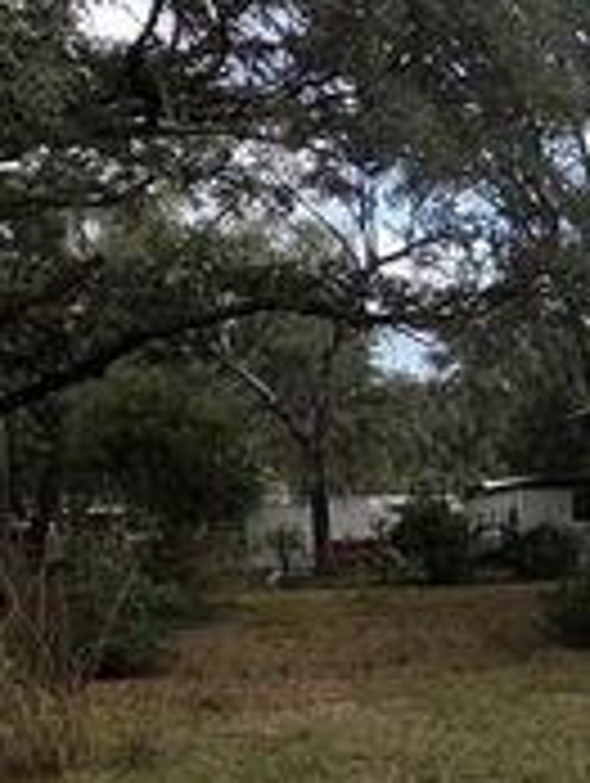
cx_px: 928
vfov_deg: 36.1
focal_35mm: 51
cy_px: 634
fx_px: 1156
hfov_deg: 22.5
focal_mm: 2.2
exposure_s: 1/650
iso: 40
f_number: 1.9
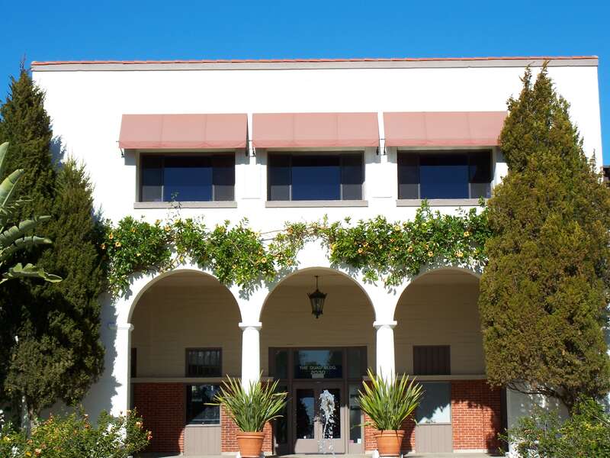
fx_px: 1234
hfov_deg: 27.8
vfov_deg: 21.0
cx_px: 305
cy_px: 229
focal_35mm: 70
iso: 64
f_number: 4.5
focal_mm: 14.7
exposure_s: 1/400
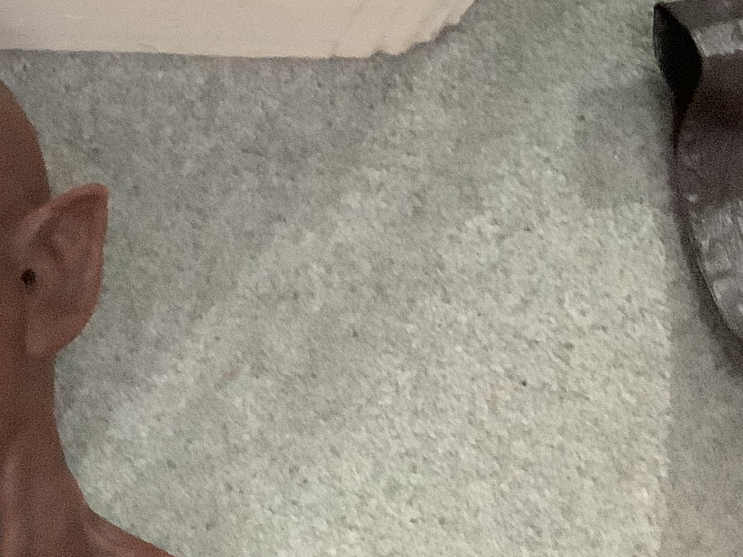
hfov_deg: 18.2
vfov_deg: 14.7
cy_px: 419
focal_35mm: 100
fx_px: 2146
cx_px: -254
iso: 800
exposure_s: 1/25
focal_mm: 3.3
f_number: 2.4
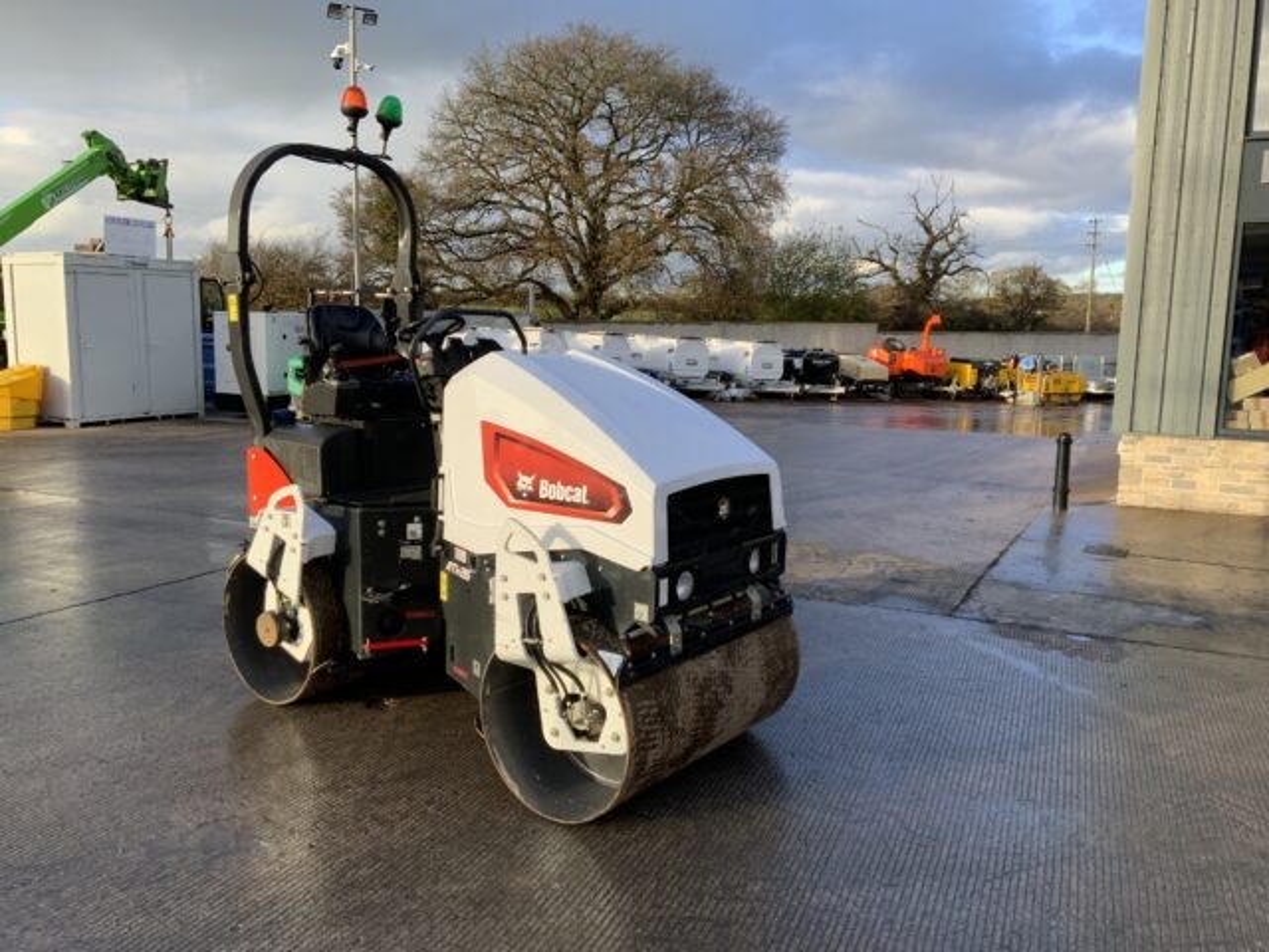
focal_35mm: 29
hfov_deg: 61.7
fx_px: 1063
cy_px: 476
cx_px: 634
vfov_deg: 48.2
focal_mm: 3
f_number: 1.8
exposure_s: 1/391
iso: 16
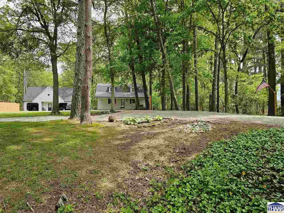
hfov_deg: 73.9
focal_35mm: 23
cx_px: 142
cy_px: 106
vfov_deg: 58.9
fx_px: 189
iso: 10
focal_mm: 6.3
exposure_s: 1/150
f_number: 1.7
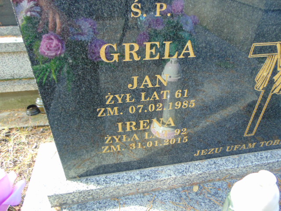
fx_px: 203
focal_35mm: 25
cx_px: 140
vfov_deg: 54.9
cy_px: 106
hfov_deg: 69.4
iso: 100
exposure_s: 1/80
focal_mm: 4.5
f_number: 3
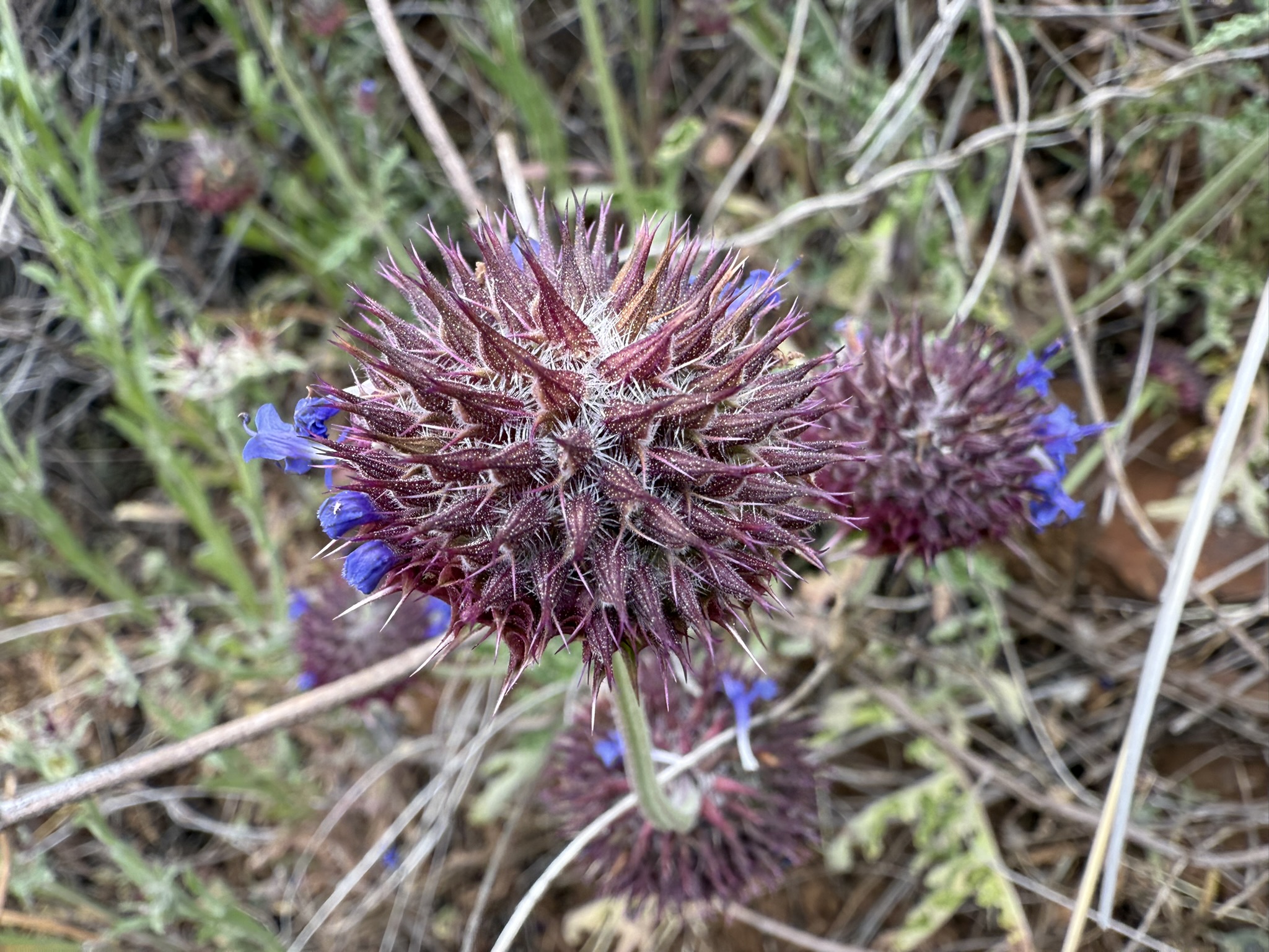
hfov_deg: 71.6
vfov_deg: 56.8
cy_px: 476
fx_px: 880
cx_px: 634
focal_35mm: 24
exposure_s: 1/212
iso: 40
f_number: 2.2
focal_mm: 2.22
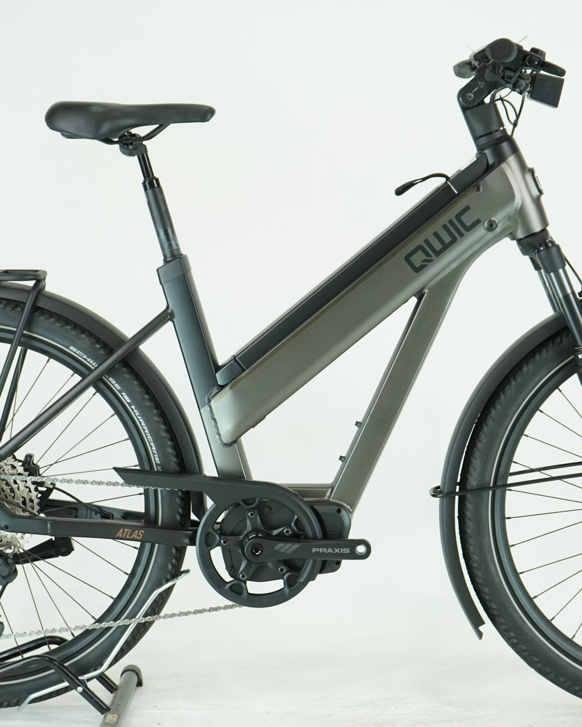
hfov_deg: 17.9
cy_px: 369
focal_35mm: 86
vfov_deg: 22.2
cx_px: 327
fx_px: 1852
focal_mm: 58
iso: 1600
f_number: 5.6
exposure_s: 1/200
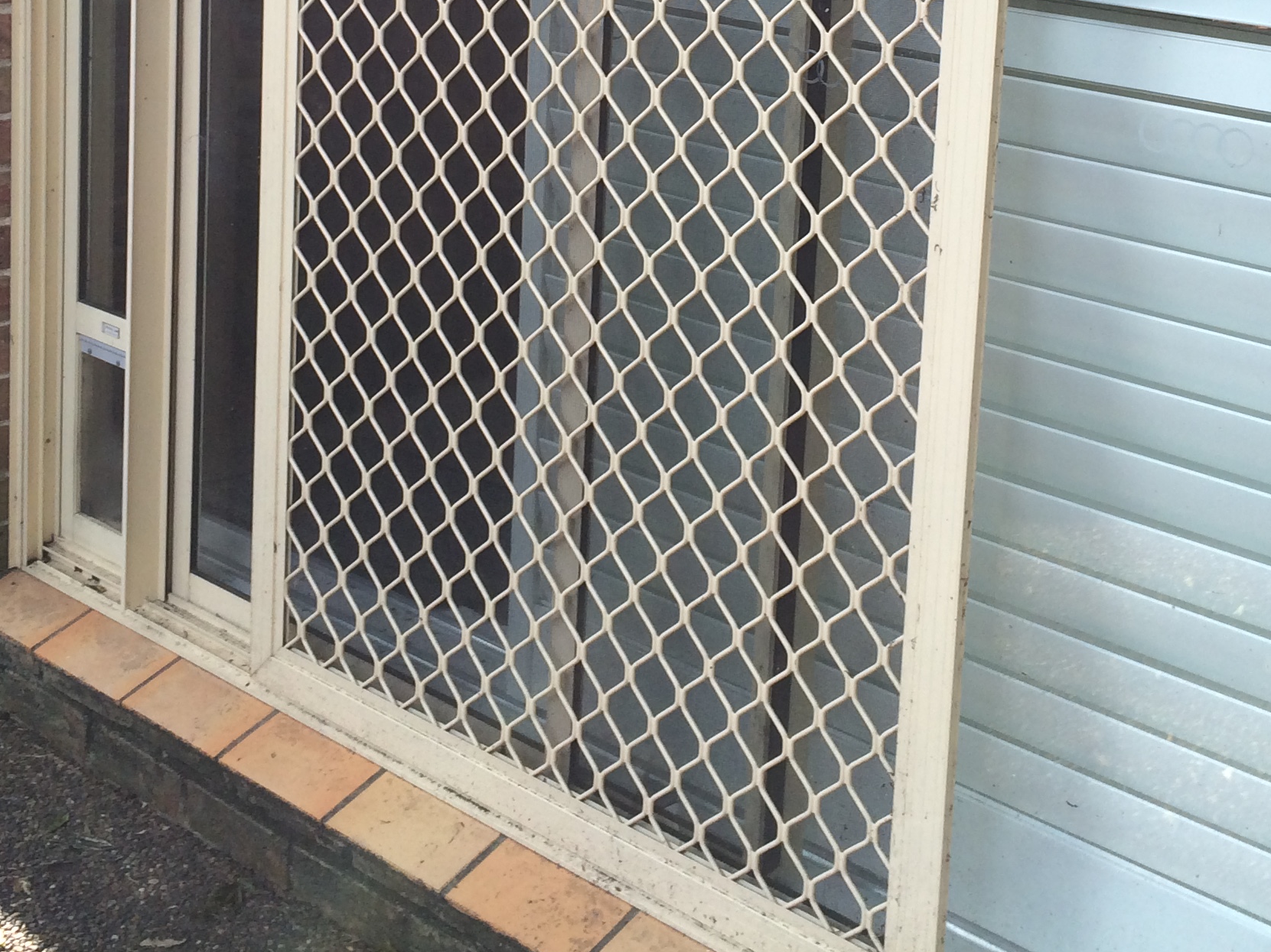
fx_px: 2092
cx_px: 758
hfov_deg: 33.7
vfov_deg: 24.6
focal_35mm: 57
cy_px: 23
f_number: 2.2
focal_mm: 4.15
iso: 32
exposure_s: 1/163
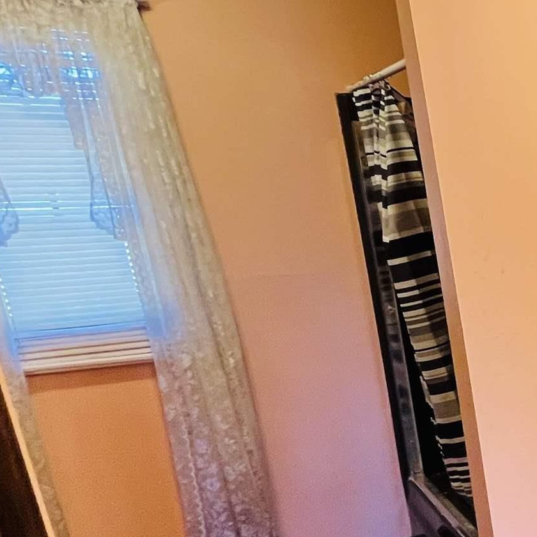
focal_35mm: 42
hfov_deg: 27.0
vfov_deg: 38.5
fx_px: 737
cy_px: 428
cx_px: 821
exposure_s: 1/60
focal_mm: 1.57
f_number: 1.8
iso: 320
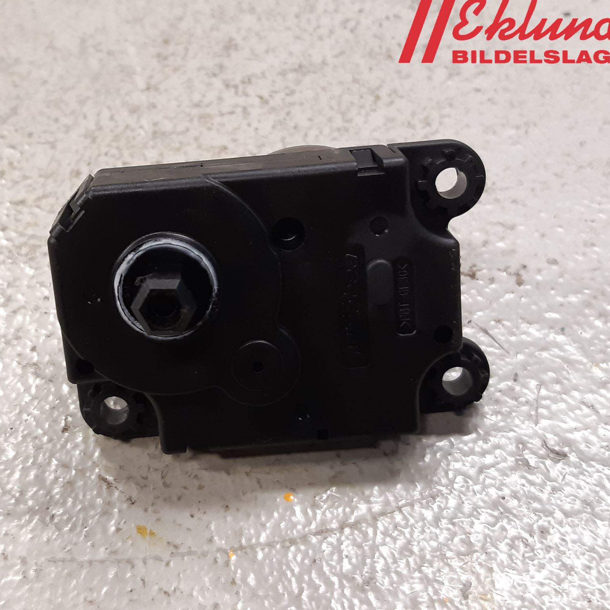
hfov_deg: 52.0
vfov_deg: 52.5
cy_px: 304
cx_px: 233
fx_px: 618
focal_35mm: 31
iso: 160
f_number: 1.7
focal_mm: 3.93
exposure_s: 1/50
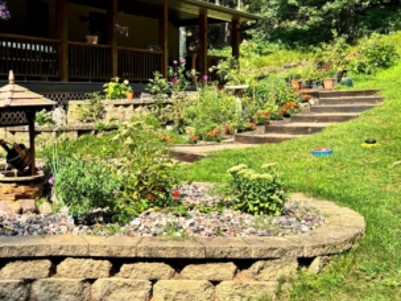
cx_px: 50
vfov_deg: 28.8
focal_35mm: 50
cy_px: 90
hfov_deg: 36.2
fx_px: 579
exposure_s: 1/1311
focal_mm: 5.96
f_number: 1.6
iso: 50
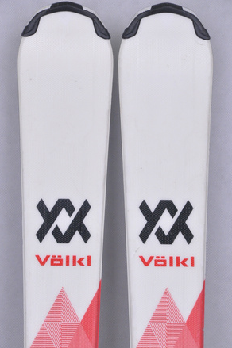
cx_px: 115
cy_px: 173
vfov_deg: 12.7
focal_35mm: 162
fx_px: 1564
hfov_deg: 8.5
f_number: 9.5
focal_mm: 105
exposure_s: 1/125
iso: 3200
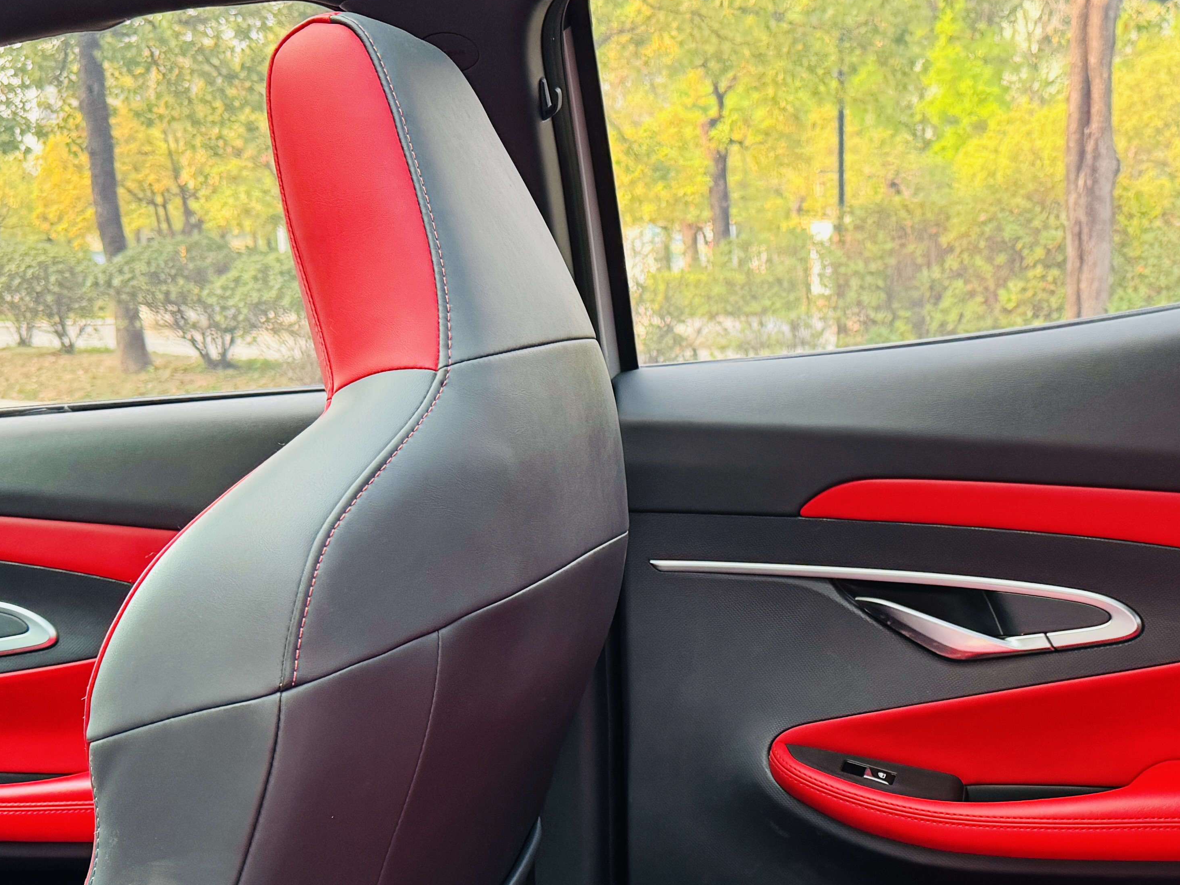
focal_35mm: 47
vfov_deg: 30.2
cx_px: 844
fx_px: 1602
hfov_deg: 39.6
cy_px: 699
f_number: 1.78
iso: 250
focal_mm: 6.76
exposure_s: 1/60
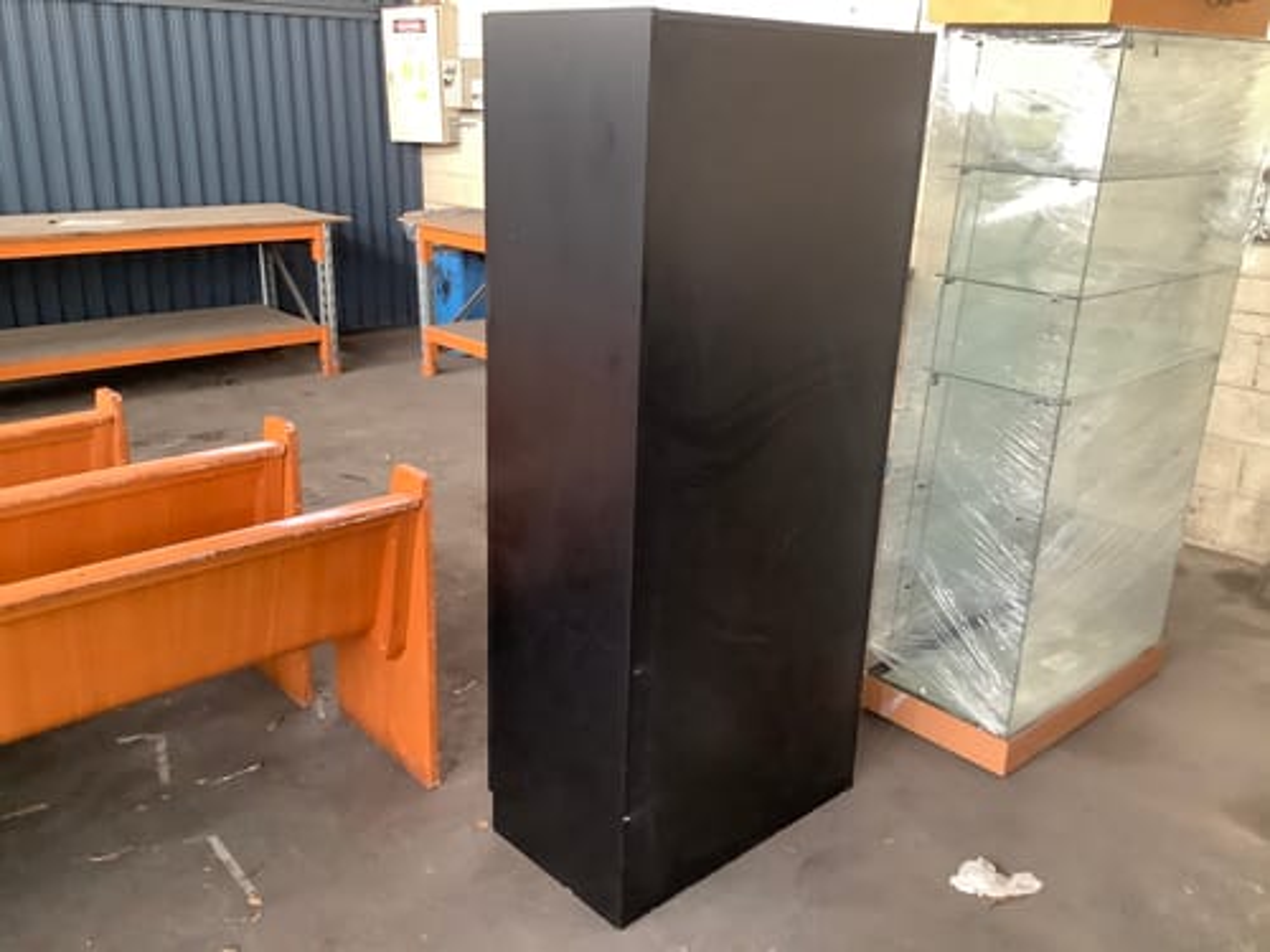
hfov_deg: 58.4
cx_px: 635
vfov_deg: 45.4
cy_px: 476
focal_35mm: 31
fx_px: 1137
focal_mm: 3.3
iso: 250
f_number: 2.4
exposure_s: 1/33
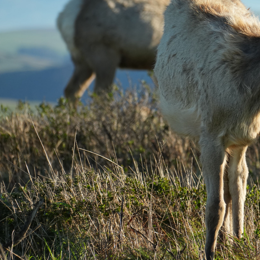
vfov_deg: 3.2
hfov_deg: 3.2
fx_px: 4631
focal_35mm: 545
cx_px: 238
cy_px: 89
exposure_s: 1/1000
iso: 500
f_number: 7.1
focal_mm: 247
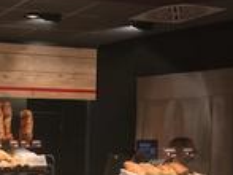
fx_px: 491
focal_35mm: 73
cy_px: 185
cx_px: -65
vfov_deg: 19.4
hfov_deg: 23.7
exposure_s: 1/99
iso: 40
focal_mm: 3.99
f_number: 1.8
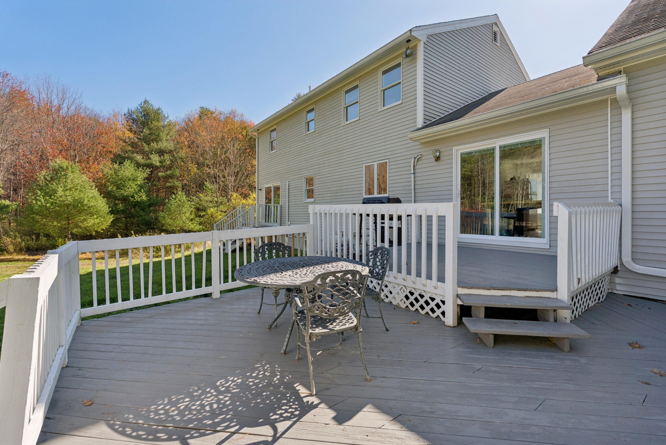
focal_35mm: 16
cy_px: 222
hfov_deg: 96.7
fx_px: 296
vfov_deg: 73.8
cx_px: 333
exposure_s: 1/800
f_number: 7.1
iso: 320
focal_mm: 16
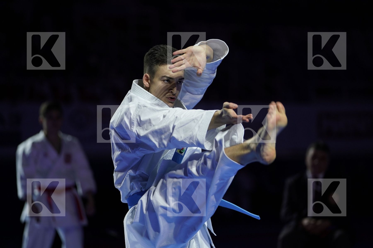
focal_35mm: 162
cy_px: 124
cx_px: 186
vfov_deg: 8.5
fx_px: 1678
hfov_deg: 12.7
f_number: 2.8
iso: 500
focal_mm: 162
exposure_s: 1/500
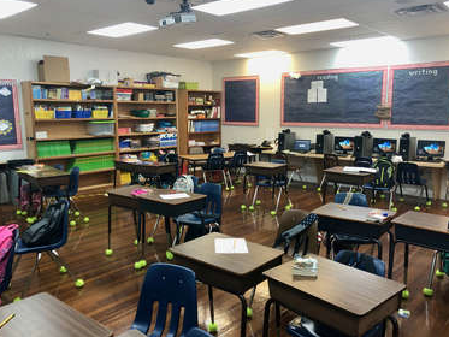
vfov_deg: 46.8
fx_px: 389
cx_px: 234
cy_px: 173
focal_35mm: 30
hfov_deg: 59.9
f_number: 1.8
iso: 40
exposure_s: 1/17
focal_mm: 4
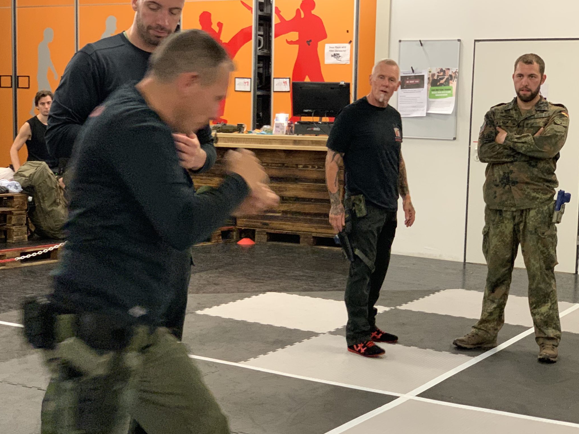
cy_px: 248
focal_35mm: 65
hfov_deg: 29.8
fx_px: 1087
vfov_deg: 22.6
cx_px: 261
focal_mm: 6
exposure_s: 1/50
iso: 400
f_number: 2.4
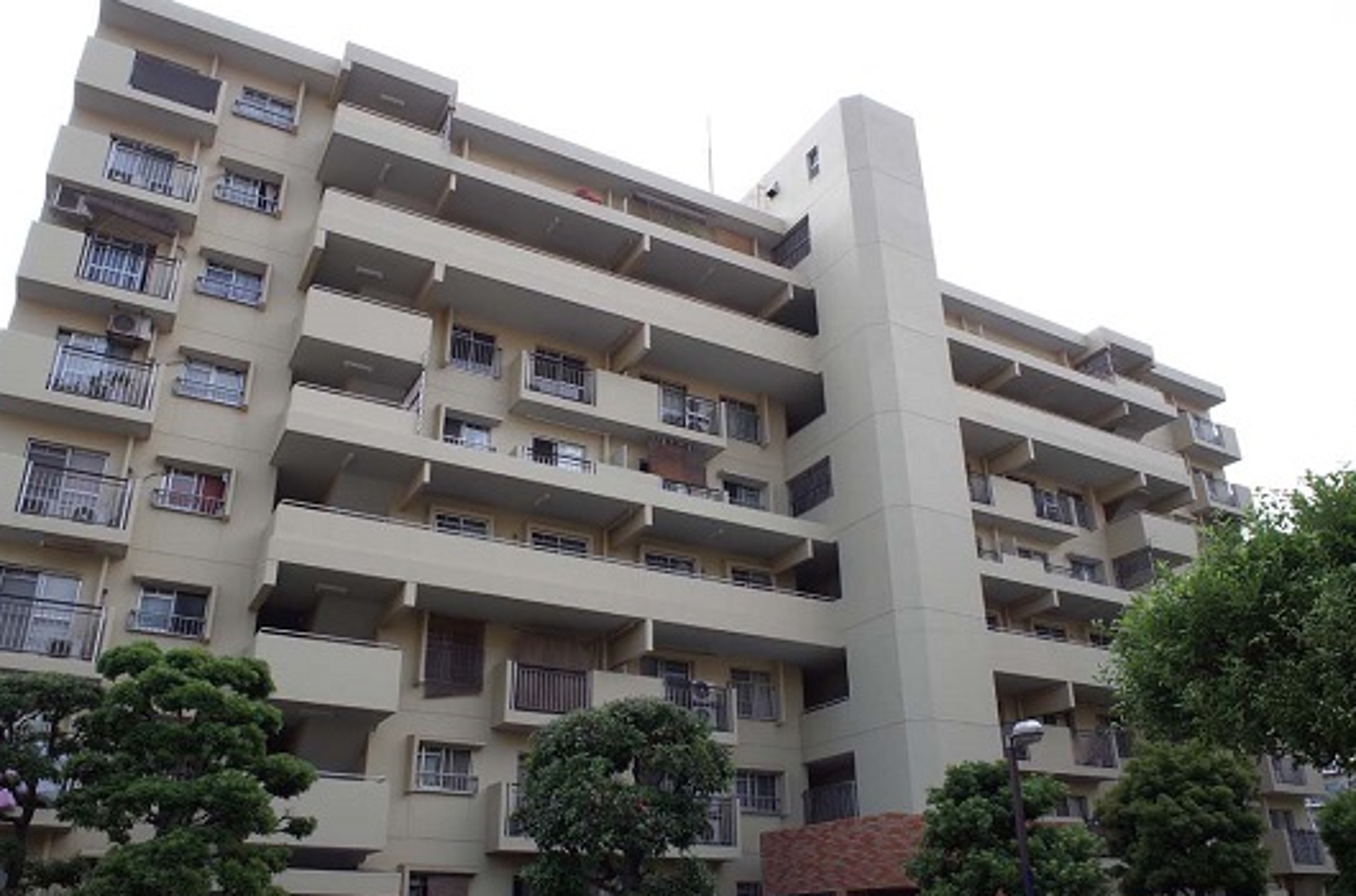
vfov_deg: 35.7
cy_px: 493
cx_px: 652
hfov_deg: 52.0
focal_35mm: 37
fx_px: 1390
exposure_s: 1/500
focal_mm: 18.3
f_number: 4
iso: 100
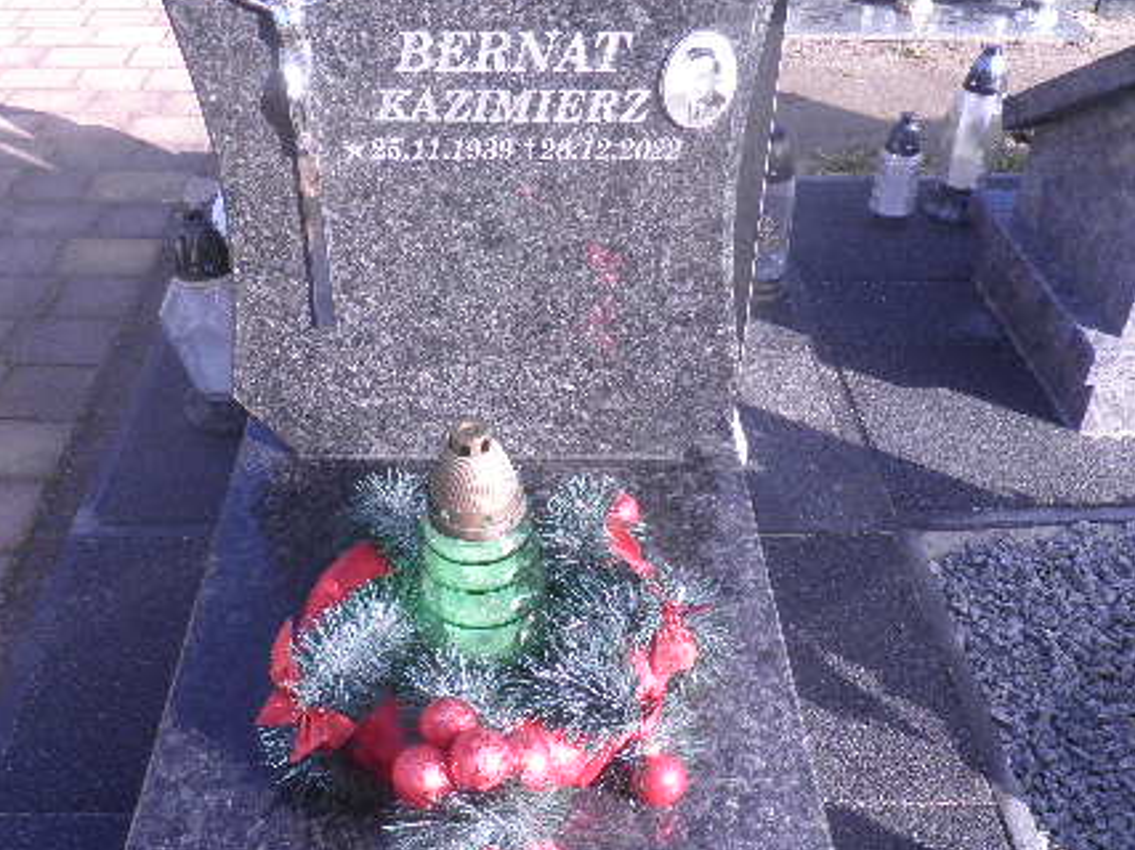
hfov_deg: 51.4
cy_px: 473
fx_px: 1180
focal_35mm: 36
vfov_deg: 39.6
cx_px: 545
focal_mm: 4.3
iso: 64
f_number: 3.3
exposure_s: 1/200
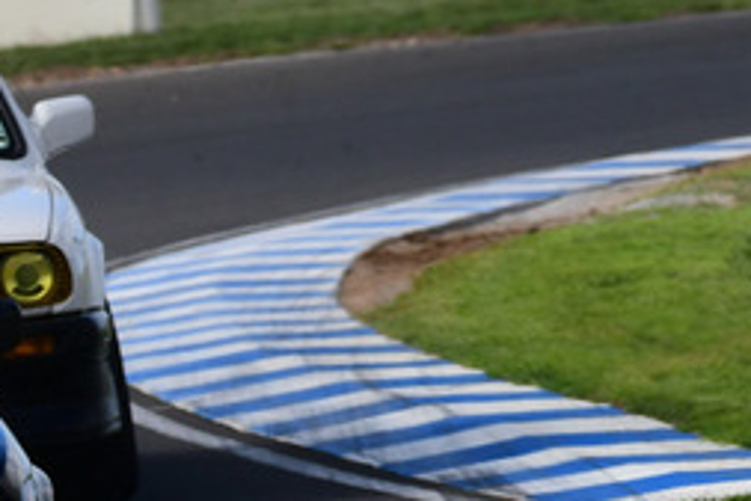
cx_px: -371
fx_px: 49551
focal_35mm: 2374
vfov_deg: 0.6
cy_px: 418
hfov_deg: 0.9
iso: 400
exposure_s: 1/640
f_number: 10
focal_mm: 500
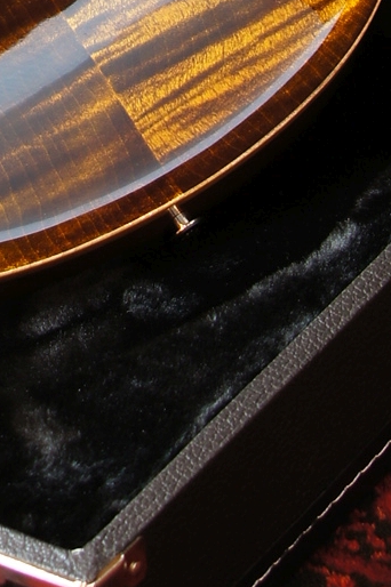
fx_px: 4355
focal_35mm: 267
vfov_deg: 7.5
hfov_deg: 5.1
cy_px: -490
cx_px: -332
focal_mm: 40
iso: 100
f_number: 5.6
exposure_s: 1/3
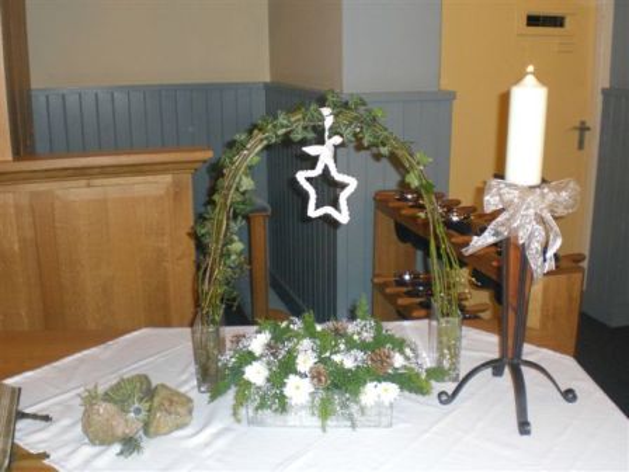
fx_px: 690
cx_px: 314
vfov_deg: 37.7
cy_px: 236
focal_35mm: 38
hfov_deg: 49.0
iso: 200
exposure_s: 1/60
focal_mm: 6.3
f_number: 3.1
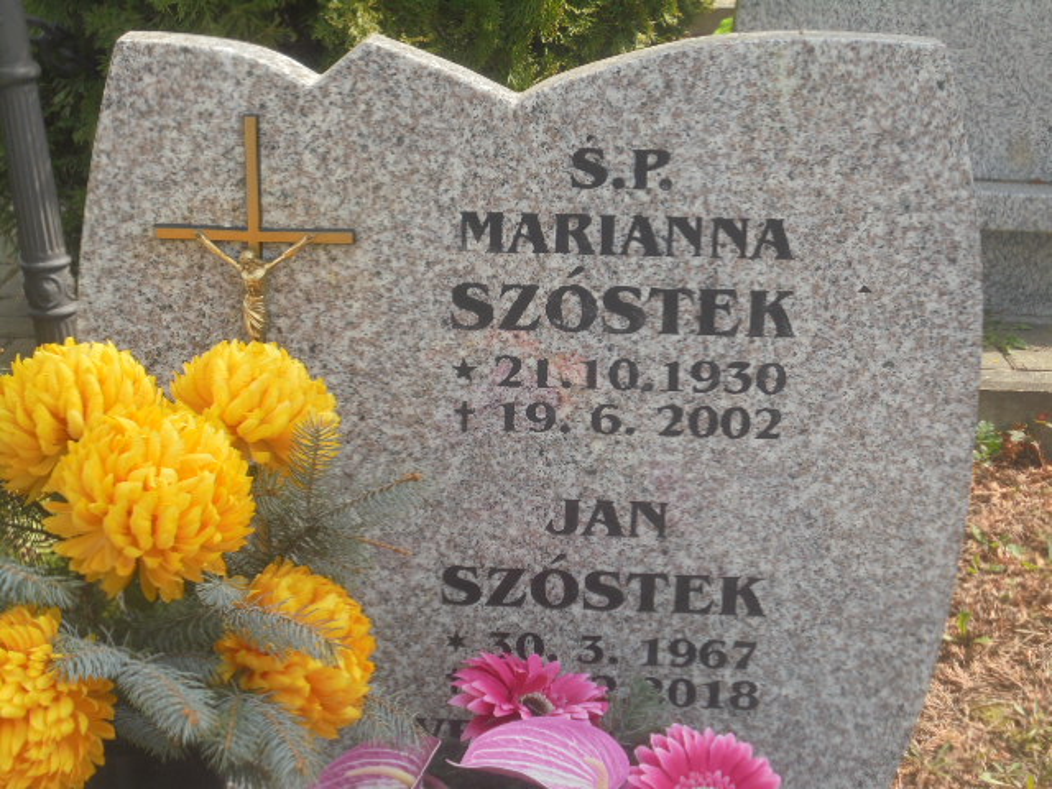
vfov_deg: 22.9
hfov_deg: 30.3
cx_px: 526
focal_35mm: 64
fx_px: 1945
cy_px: 394
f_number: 5.6
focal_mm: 11.5
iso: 100
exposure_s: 1/200
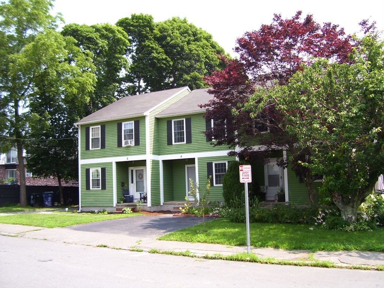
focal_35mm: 34
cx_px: 192
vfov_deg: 41.8
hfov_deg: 54.0
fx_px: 377
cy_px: 144
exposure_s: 1/350
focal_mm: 5.6
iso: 80
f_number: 2.7
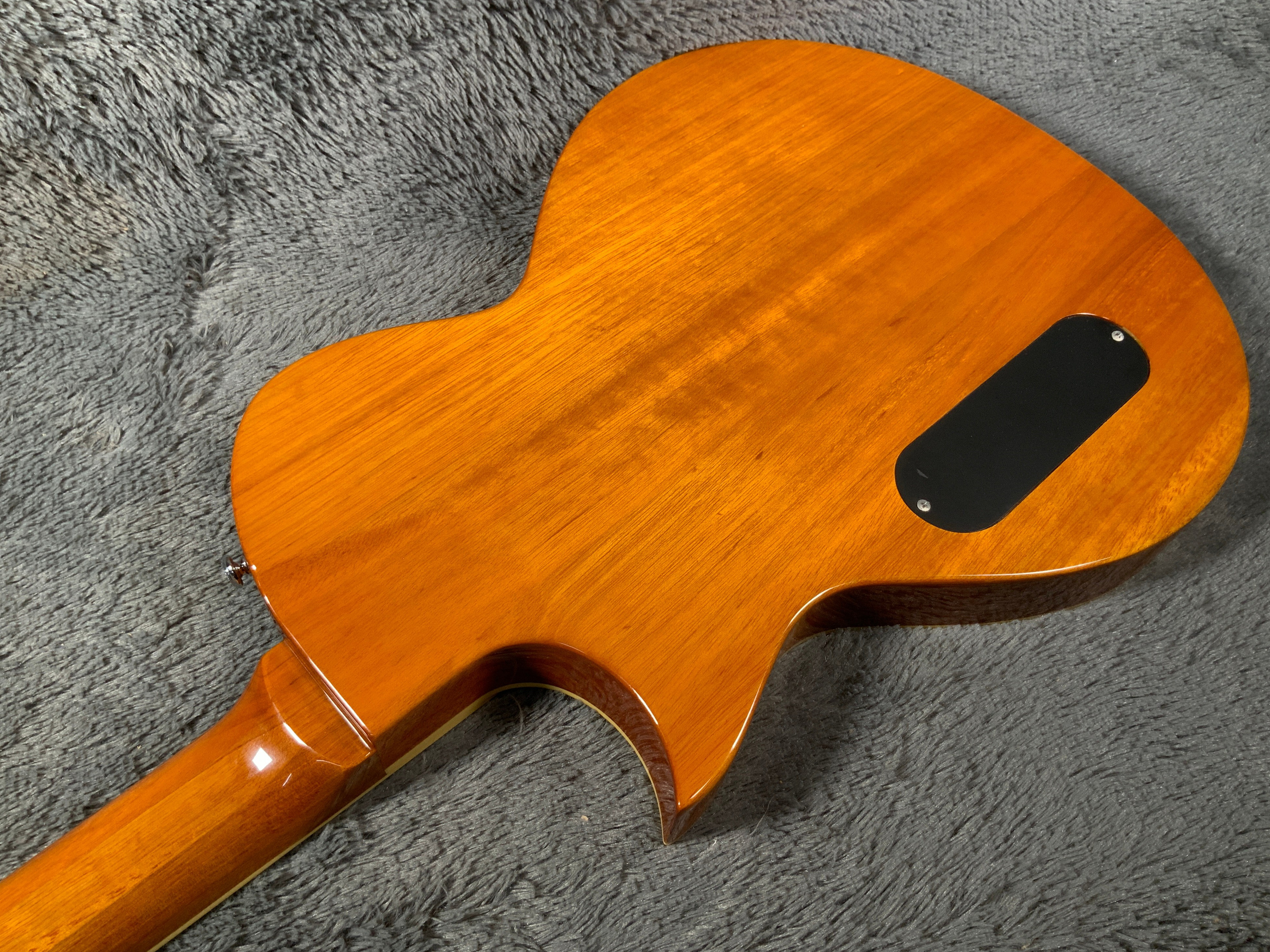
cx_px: 646
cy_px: 475
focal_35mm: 30
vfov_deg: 46.8
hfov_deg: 60.0
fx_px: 1101
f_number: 1.8
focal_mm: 3
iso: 64
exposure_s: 1/104
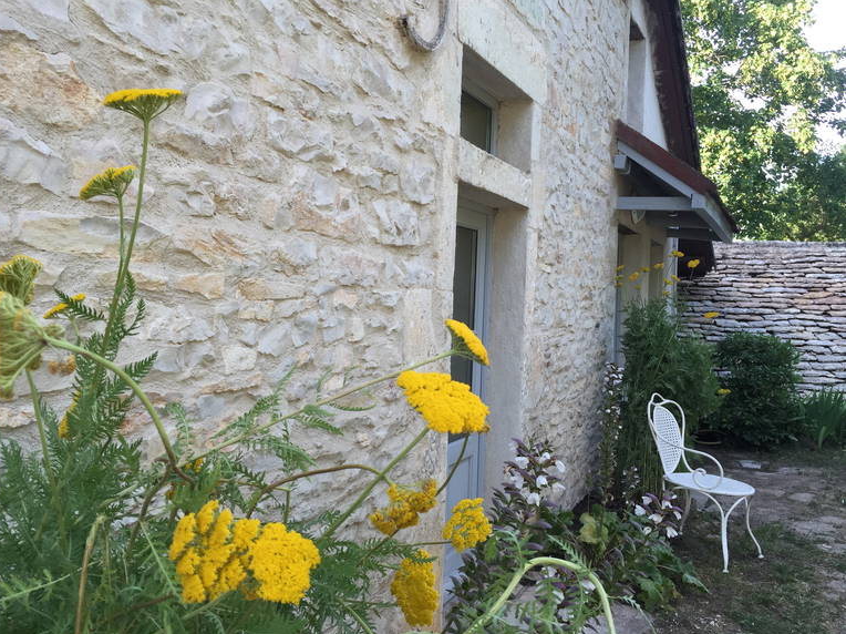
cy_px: 309
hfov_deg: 60.0
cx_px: 410
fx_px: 733
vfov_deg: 46.7
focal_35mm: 30
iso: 32
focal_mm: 4.15
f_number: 2.2
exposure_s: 1/156
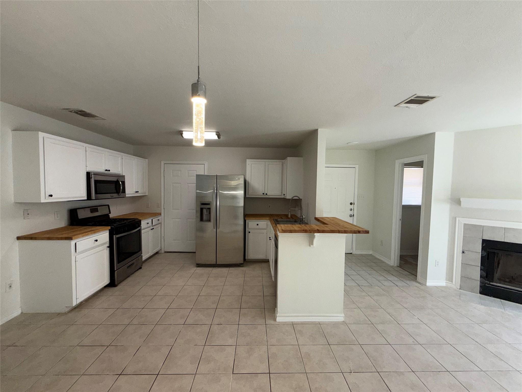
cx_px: 261
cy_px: 196
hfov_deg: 102.1
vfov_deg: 85.7
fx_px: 211
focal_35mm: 14
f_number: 2.2
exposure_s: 1/122
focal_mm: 2.22
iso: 64
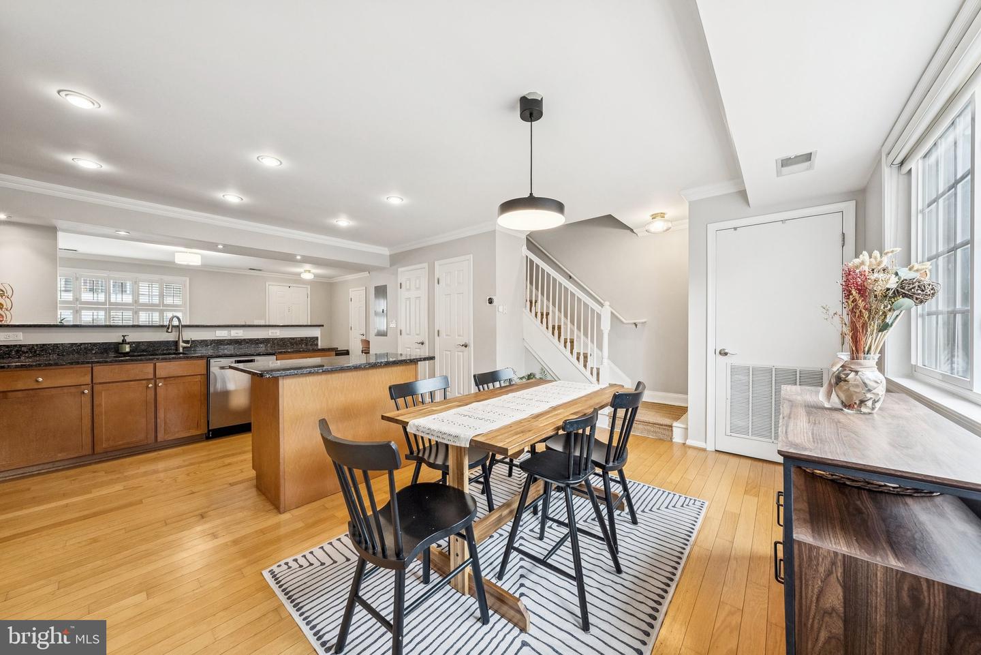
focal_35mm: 12
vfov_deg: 90.0
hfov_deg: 112.6
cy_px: 328
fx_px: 327
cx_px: 490
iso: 640
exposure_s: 1/25
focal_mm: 12
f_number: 7.1
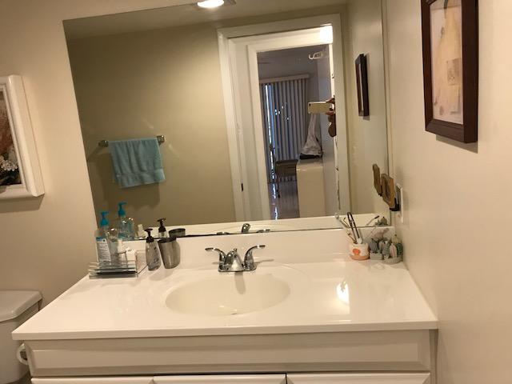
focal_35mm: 28
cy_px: 192
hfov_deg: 63.4
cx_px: 256
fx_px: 414
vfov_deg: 49.7
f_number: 1.8
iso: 40
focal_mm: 3.99
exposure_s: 1/24
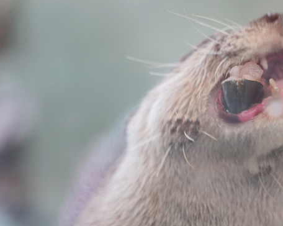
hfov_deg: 10.8
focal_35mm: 178
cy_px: 157
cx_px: 243
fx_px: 1490
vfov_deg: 8.7
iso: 2000
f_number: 2.8
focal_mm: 72
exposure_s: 1/160
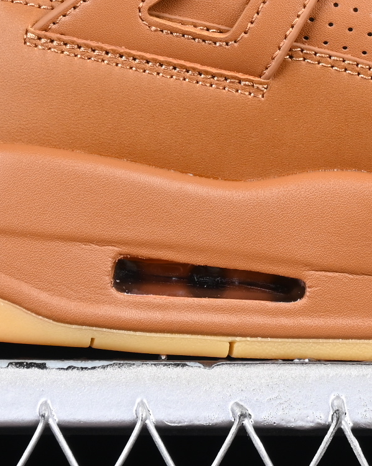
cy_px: 7
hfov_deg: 5.9
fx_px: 3607
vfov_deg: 7.4
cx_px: 495
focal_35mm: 262
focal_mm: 50
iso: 160
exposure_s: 1/60
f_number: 6.3
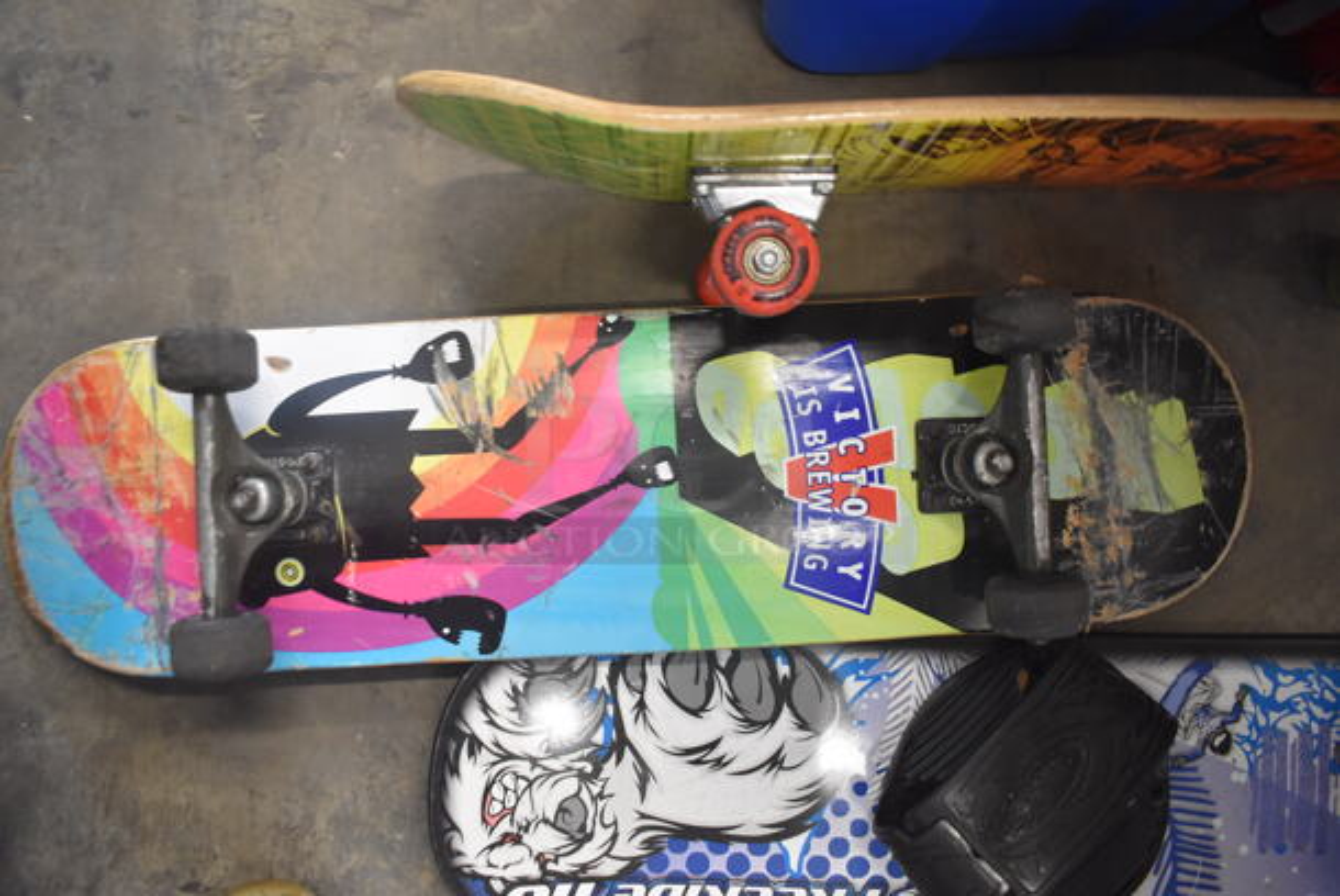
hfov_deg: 67.3
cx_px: 670
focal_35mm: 27
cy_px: 448
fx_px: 1006
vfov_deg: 48.0
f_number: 4
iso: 1800
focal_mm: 18
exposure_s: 1/60
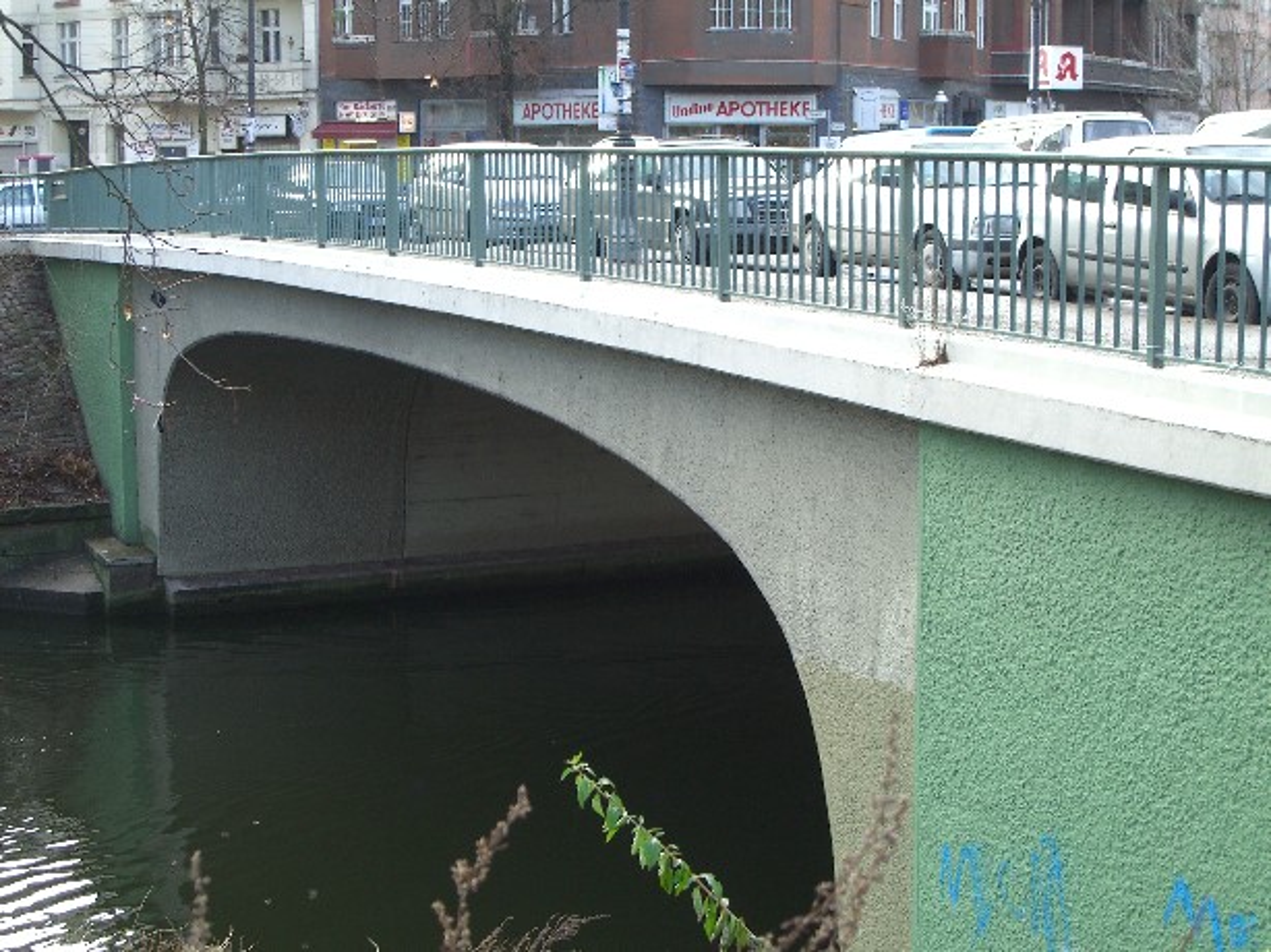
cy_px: 476
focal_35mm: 68
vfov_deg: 21.6
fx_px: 2496
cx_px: 636
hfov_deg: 28.6
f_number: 4
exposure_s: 1/100
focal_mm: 14.2
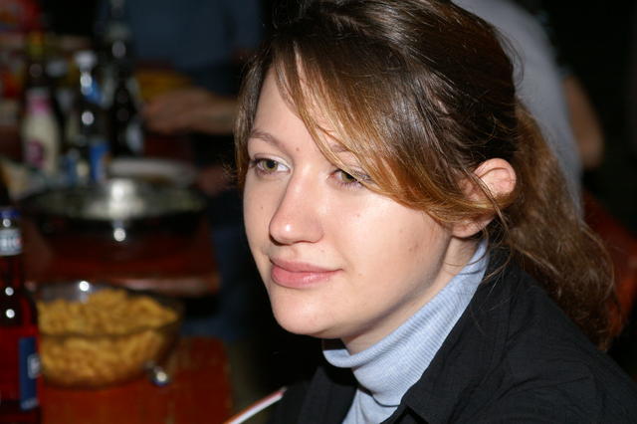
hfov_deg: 19.5
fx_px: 1857
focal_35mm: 105
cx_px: 318
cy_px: 212
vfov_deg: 13.0
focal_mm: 70
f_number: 5.6
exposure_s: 1/60
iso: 400
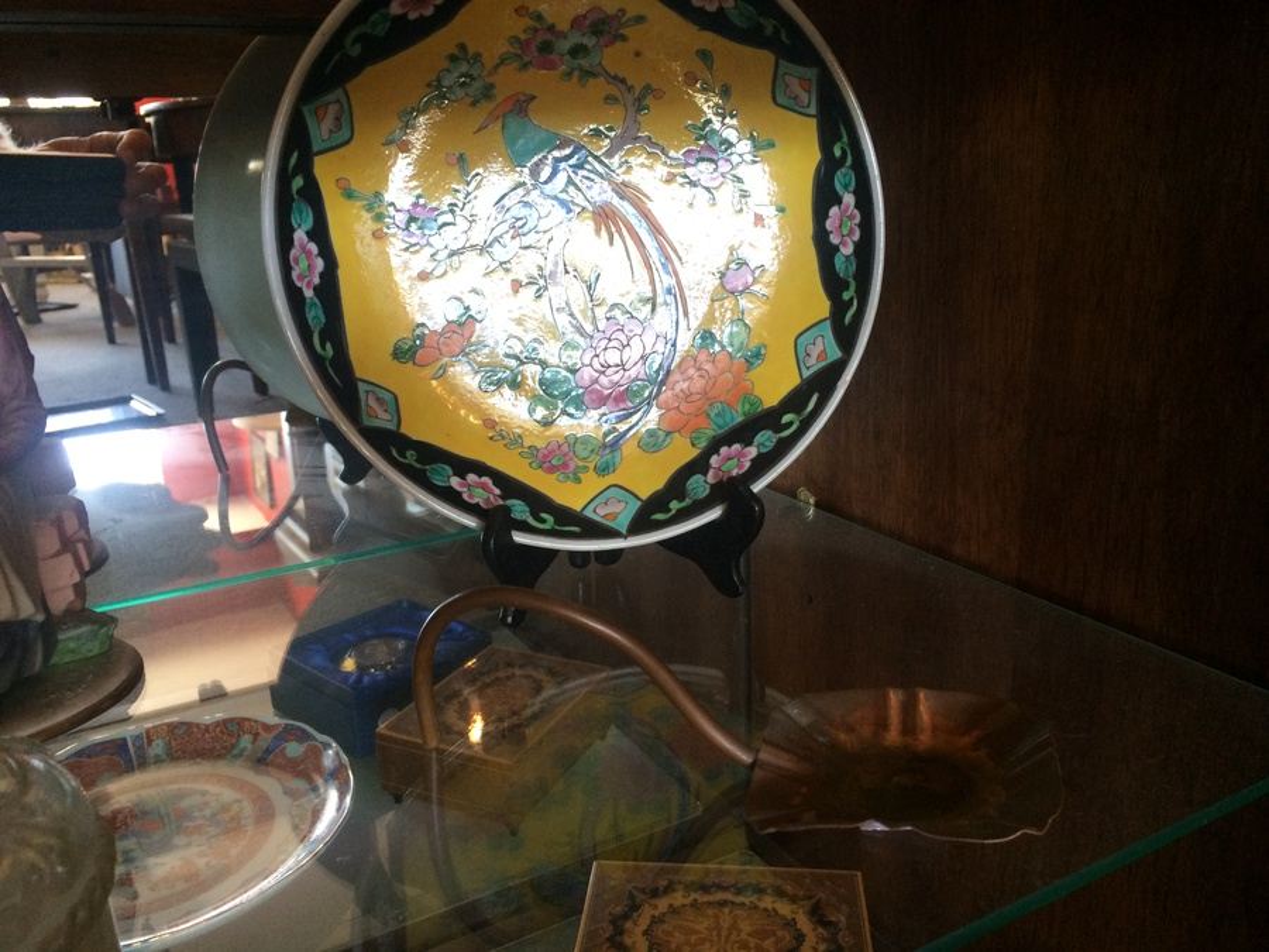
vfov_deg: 46.8
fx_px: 1100
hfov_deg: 60.0
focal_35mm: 30
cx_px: 634
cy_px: 476
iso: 125
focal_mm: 4.12
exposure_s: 1/30
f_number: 2.2
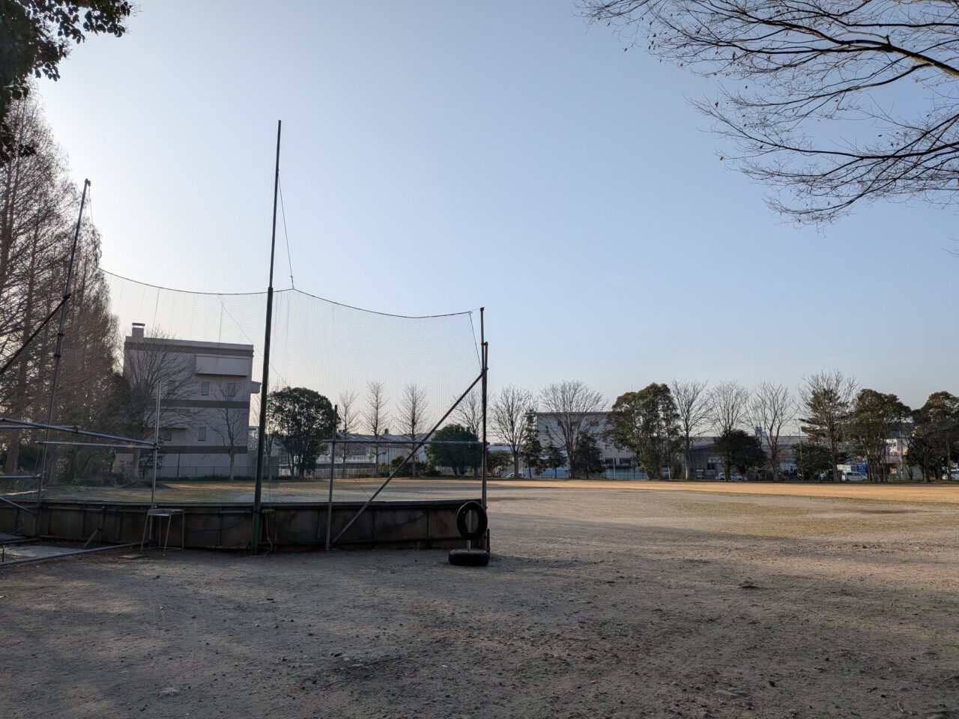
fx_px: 665
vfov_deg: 56.8
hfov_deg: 71.6
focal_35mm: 24
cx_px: 480
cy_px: 360
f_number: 1.7
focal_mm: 4.53
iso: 28
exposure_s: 1/2809
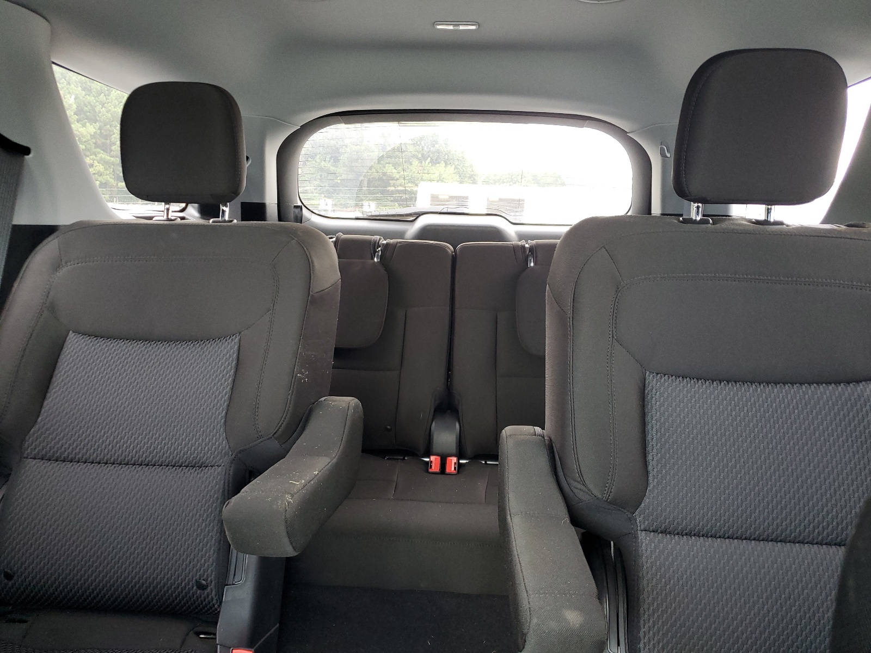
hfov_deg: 67.3
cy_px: 326
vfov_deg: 53.1
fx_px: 654
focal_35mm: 26
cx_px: 436
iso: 136
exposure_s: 1/60.2
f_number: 1.5
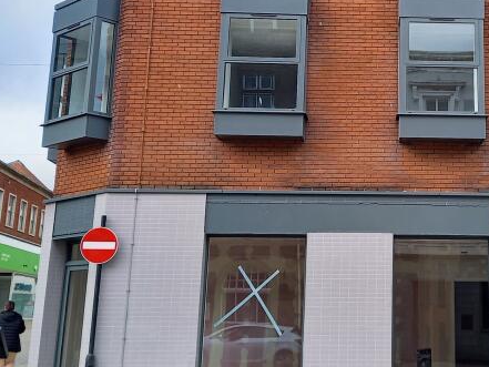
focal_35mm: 58
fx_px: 820
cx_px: 408
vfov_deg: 25.1
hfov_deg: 32.1
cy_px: 120
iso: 50
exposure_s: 1/254
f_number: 2
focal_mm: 4.6
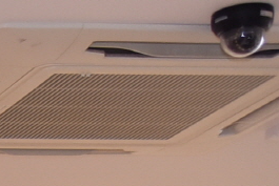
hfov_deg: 7.1
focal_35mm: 238
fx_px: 1845
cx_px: -734
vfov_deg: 5.2
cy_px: 702
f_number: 4
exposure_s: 1/125
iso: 1000
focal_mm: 30
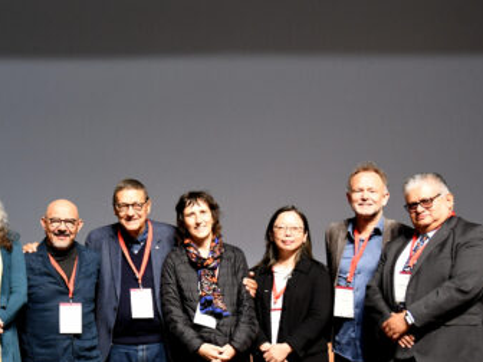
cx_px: -82
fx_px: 1800
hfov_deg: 14.8
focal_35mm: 129
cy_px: 192
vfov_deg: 11.5
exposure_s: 1/50
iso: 900
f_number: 2.8
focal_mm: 44
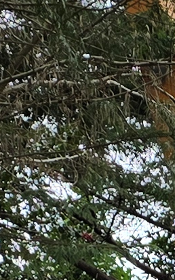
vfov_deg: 8.3
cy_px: 605
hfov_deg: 5.3
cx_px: 485
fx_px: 1802
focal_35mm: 236
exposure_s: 1/188
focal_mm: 6.3
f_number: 1.7
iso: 12
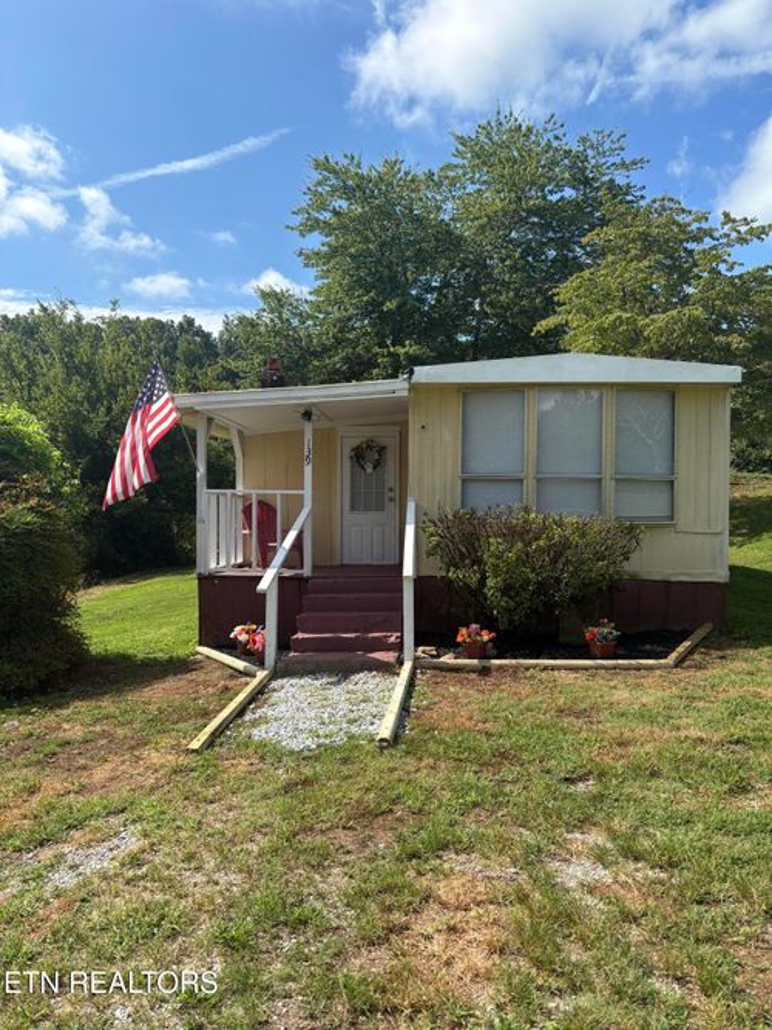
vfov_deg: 67.3
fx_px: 773
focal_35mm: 26
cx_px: 386
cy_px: 515
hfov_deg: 53.0
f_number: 1.6
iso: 50
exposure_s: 1/3125
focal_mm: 5.96
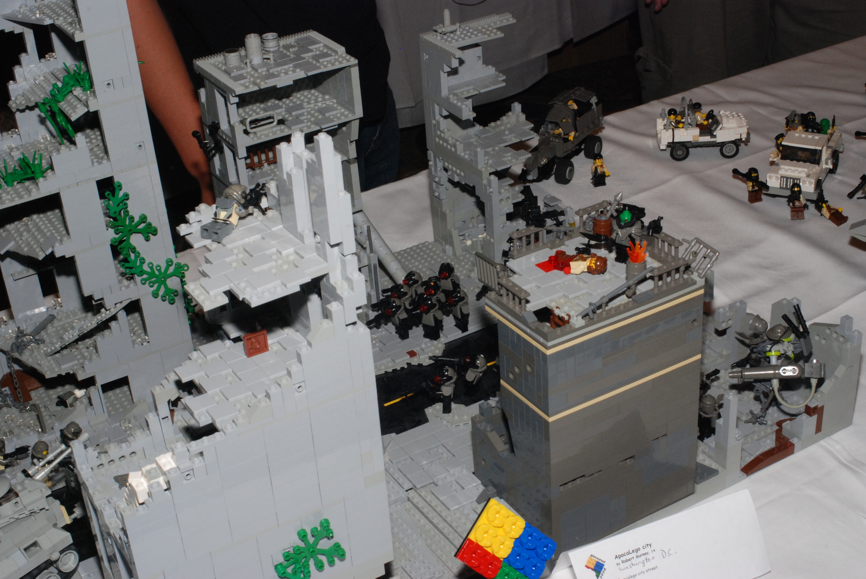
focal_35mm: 52
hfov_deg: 37.8
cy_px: 290
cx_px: 433
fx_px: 1264
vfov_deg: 25.8
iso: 640
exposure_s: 1/60
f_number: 20
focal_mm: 35
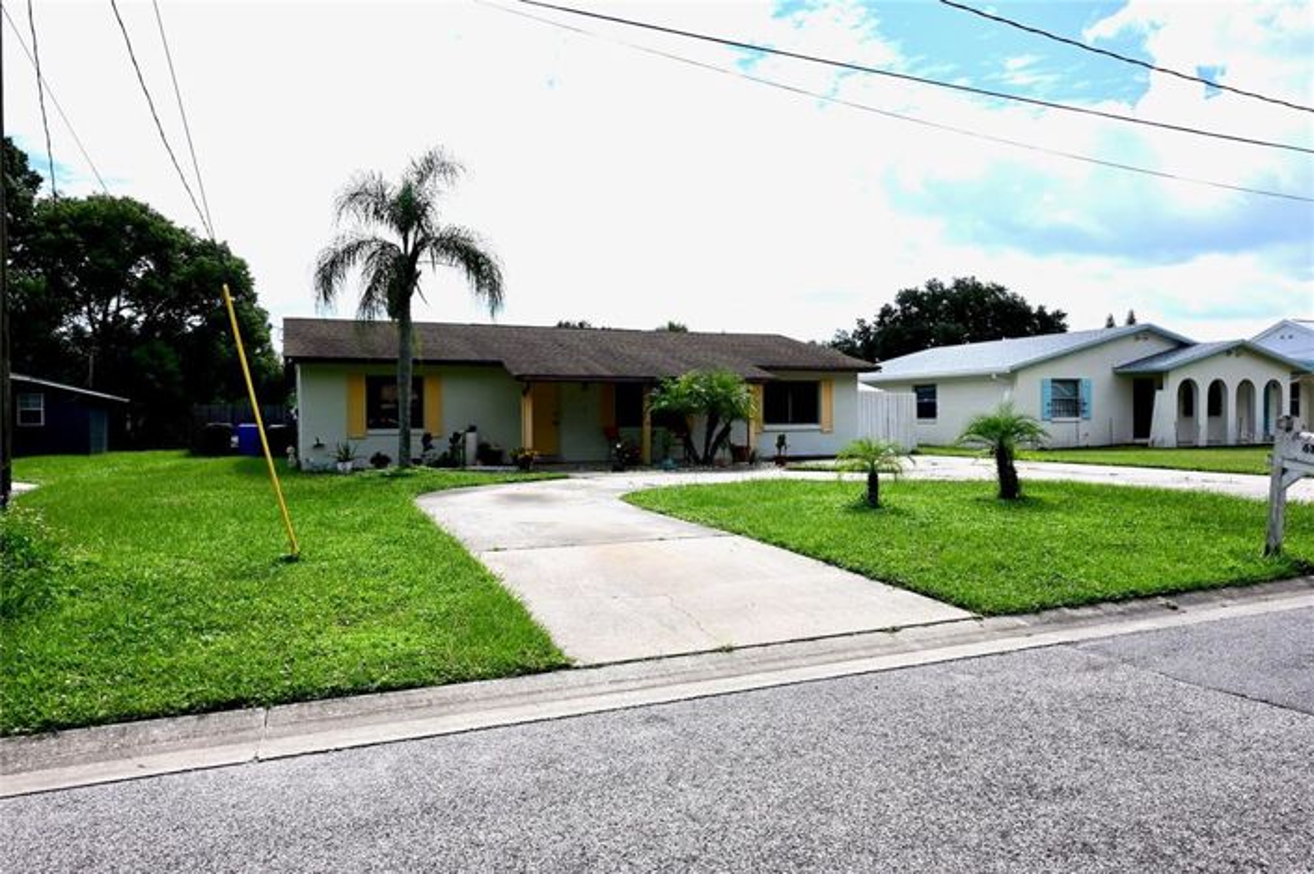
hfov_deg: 73.8
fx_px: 875
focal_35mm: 24
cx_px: 657
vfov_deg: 53.1
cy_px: 437
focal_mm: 16
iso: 250
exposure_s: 1/500
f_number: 11
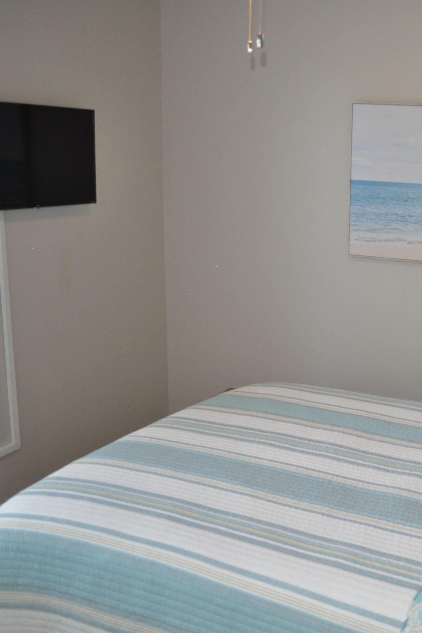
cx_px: 434
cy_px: 318
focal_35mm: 41
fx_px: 721
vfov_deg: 47.4
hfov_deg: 30.1
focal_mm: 18
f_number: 3.5
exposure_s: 1/100
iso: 800
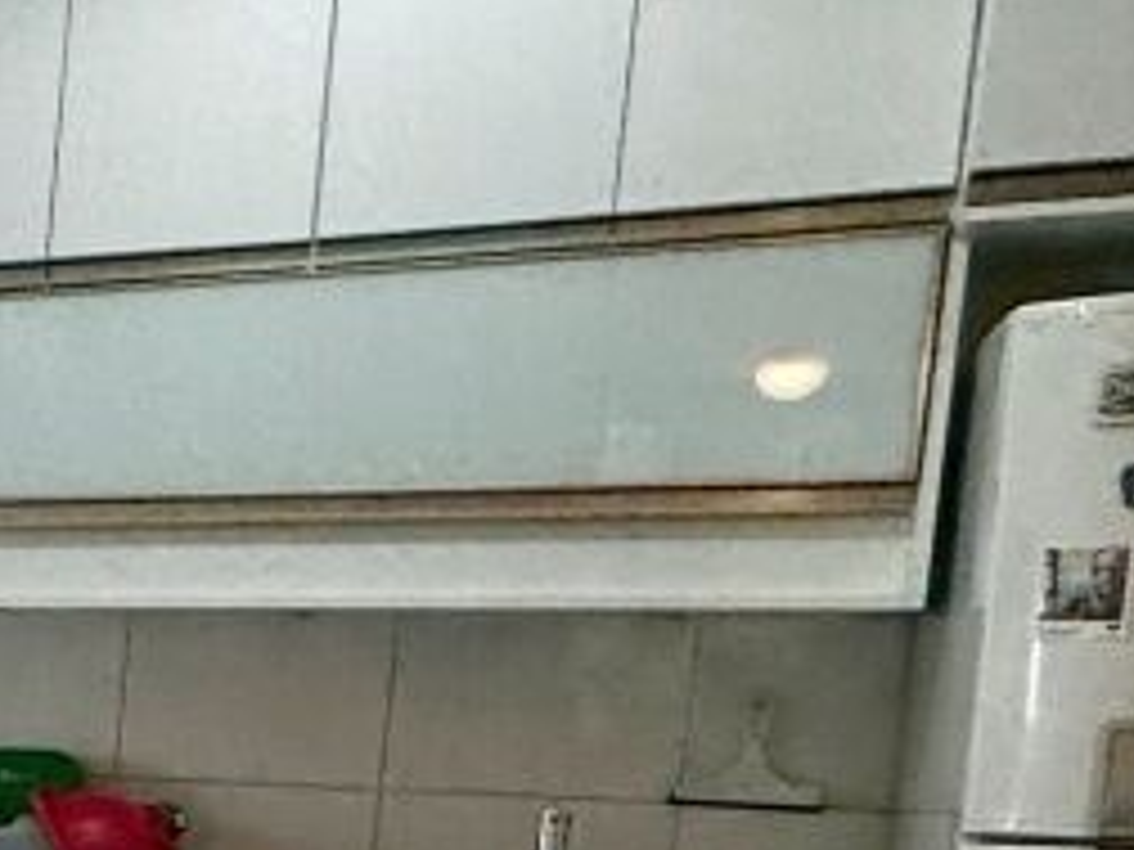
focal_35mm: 71
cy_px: 913
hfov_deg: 16.5
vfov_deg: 19.9
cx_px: -1386
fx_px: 2326
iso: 64
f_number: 2.2
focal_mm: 2.22
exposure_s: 1/120
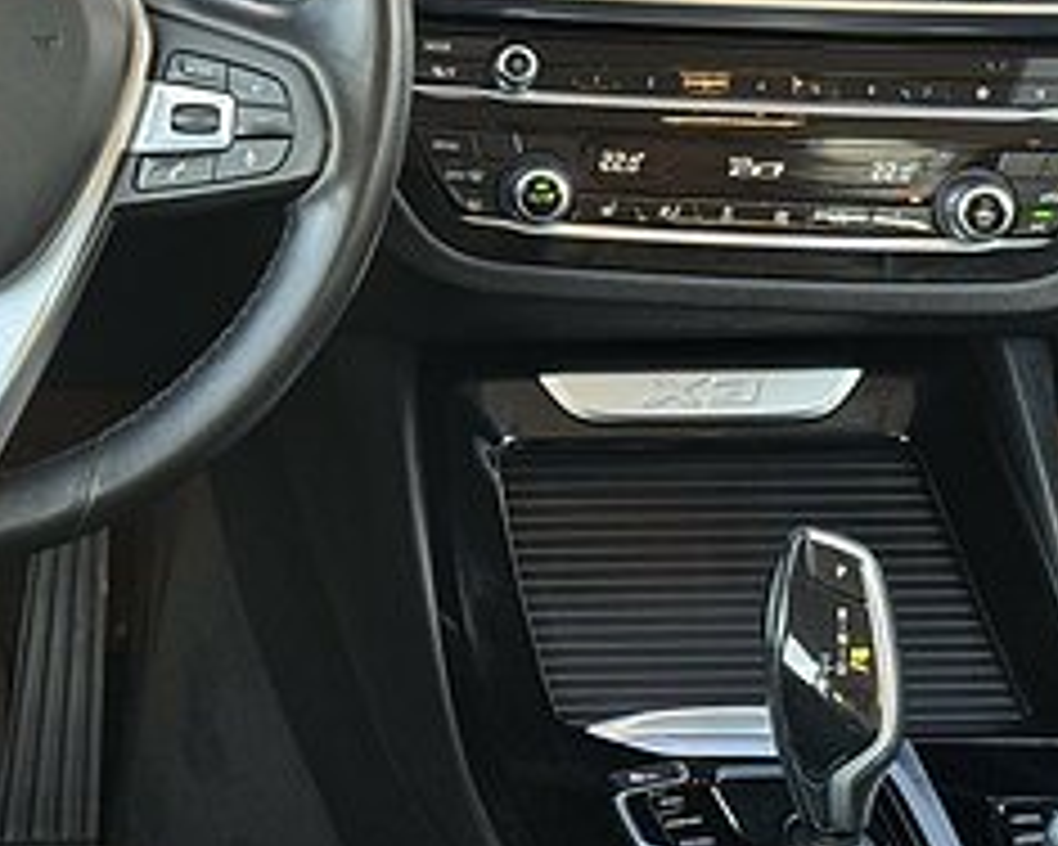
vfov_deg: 14.1
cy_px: 207
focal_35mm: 109
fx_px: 3413
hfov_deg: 17.4
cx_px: 113
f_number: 1.78
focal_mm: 6.76
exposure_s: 1/50
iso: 250
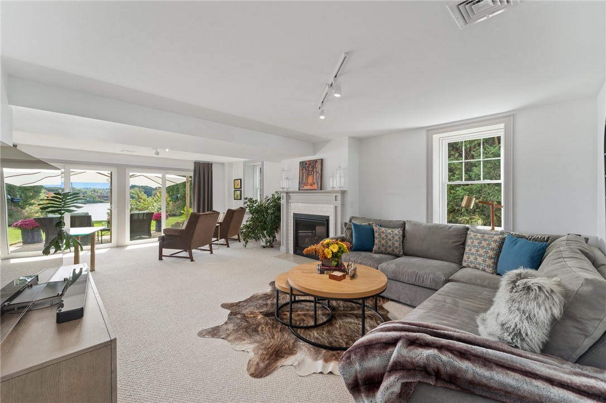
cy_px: 202
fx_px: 236
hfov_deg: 104.3
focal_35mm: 14
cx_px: 303
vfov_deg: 81.2
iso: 250
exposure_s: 1/4
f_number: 7.1
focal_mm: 14
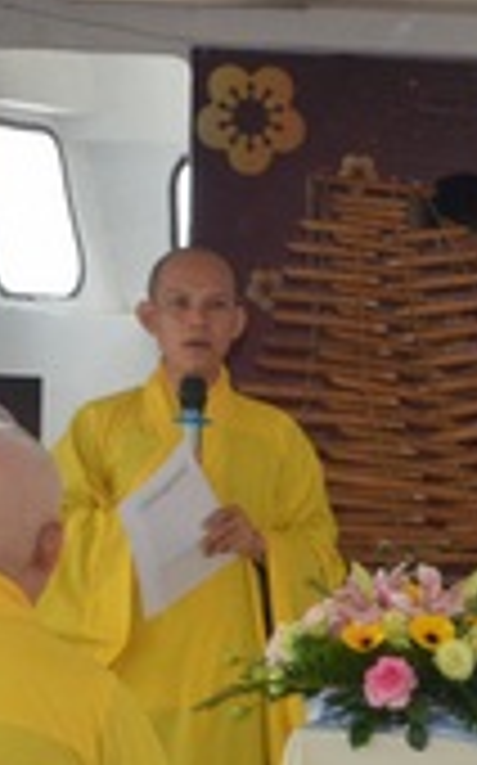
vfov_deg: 10.5
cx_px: 549
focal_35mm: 198
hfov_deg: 6.6
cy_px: 713
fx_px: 4125
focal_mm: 34
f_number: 8
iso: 1000
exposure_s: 1/250
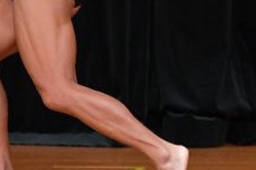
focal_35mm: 991
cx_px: 74
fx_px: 7037
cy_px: -44
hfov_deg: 2.1
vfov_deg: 1.4
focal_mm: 190
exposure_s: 1/400
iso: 4000
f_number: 5.6
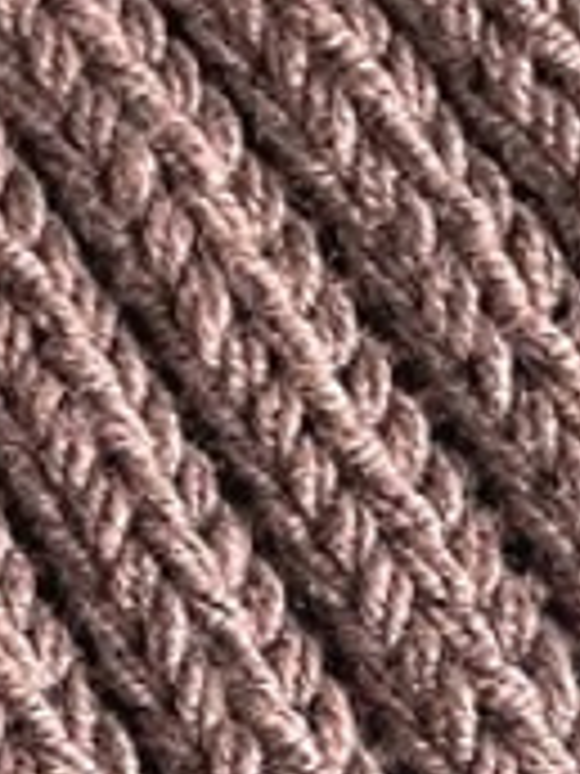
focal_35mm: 181
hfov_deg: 8.2
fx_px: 4044
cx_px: 567
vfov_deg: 10.5
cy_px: 1156
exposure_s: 1/71
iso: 125
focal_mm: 4.2
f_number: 1.6
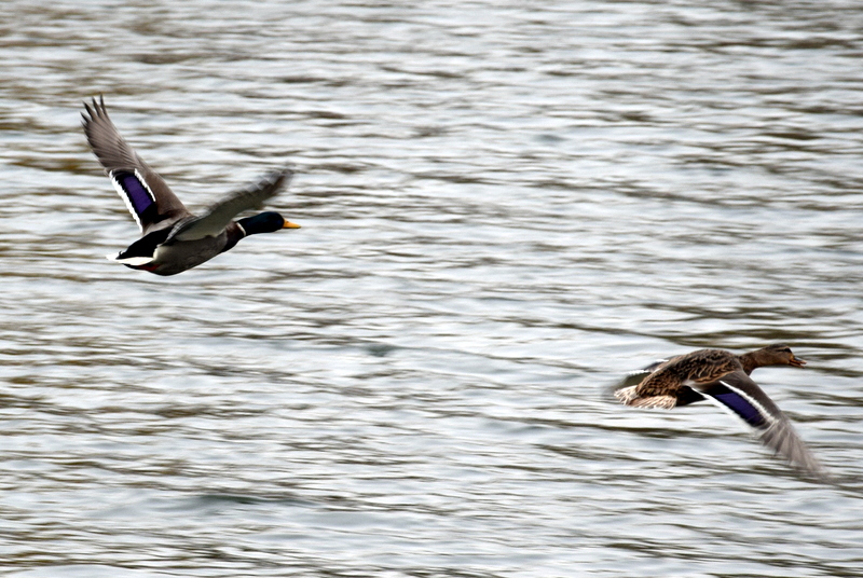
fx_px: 3781
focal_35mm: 158
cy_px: 289
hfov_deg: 13.0
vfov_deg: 8.7
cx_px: 432
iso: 400
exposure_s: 1/160
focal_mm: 105
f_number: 8
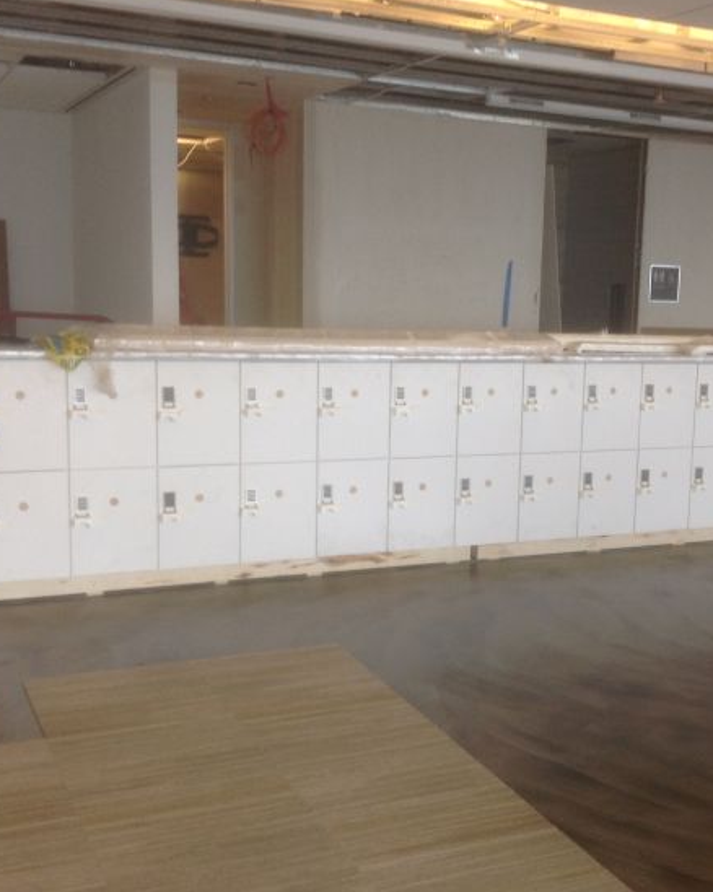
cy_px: 470
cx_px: 527
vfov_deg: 37.3
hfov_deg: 29.8
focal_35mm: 50
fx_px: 1320
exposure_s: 1/15
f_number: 2.4
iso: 50
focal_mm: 4.28
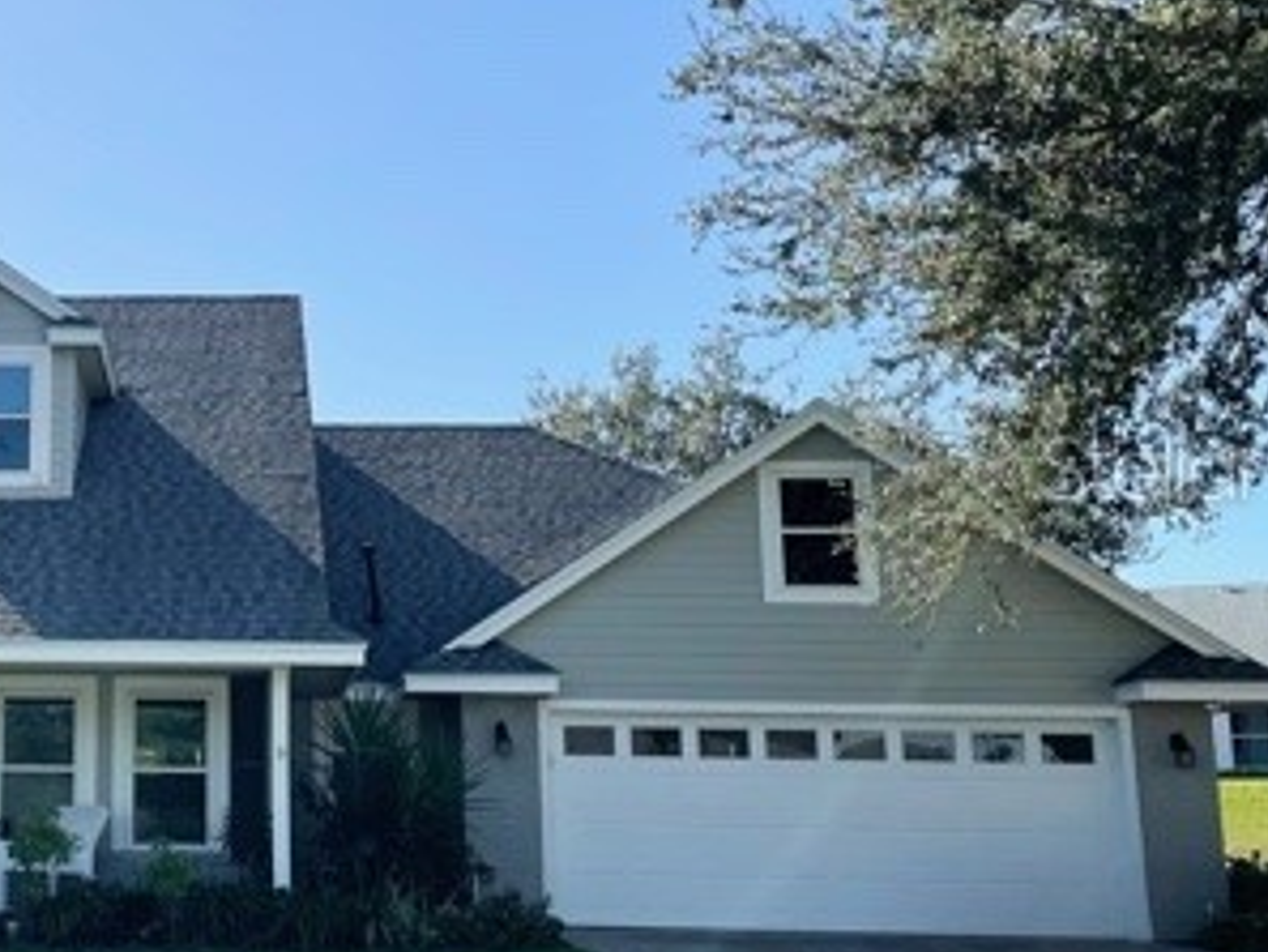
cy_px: 465
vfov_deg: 26.1
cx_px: 77
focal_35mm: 56
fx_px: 2052
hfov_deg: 32.3
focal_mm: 4.2
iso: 32
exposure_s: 1/3861
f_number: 1.6
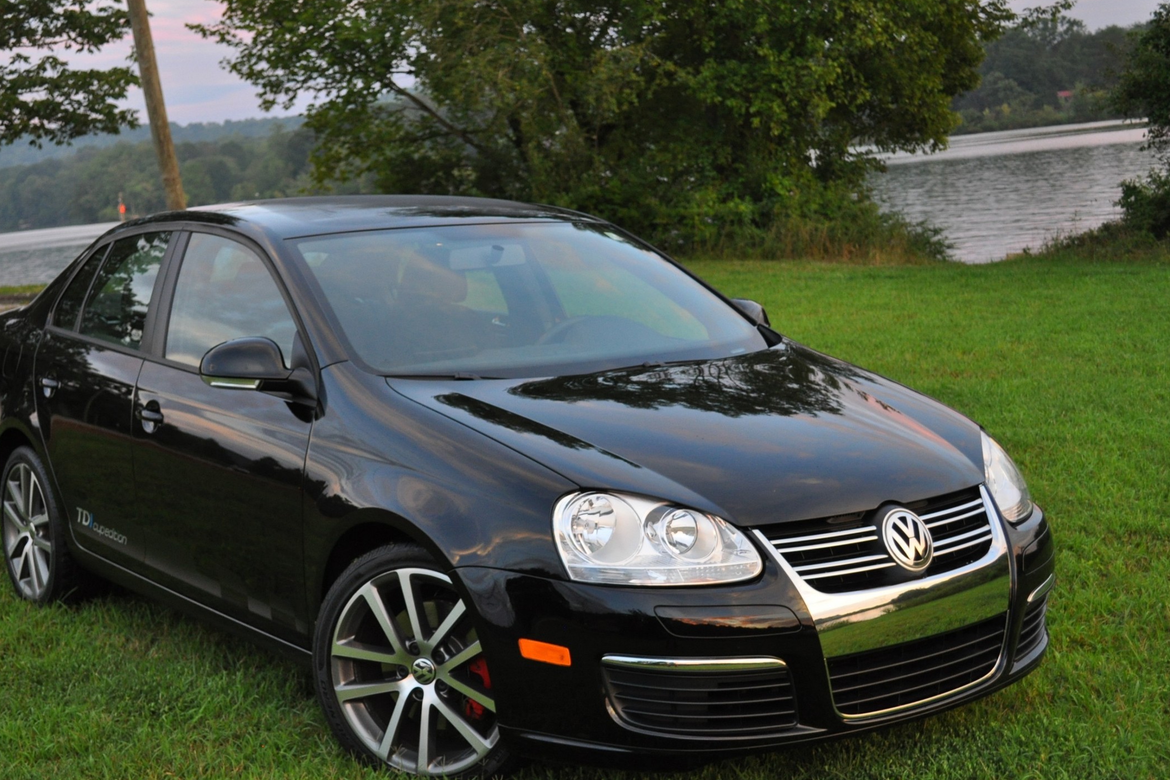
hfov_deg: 38.5
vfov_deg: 26.2
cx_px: 546
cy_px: 445
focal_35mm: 52
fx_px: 1677
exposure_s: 1/50
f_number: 4.5
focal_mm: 29
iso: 800
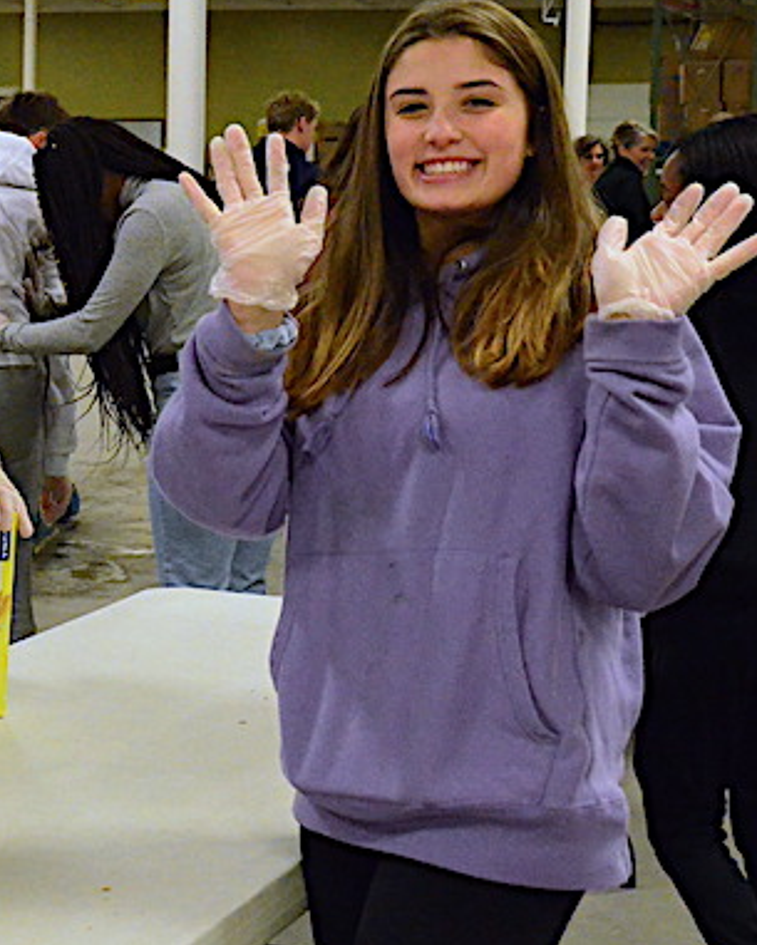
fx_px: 2575
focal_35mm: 92
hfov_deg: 15.9
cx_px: -226
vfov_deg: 20.8
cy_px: 357
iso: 6400
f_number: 5.6
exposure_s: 1/500
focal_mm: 26
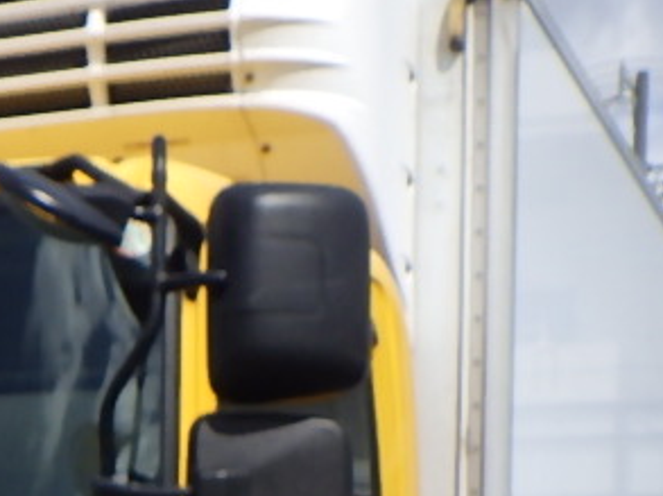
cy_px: 668
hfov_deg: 19.3
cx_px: -48
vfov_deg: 14.4
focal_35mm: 98
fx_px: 1875
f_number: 4.2
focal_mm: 5
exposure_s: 1/1250
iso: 125
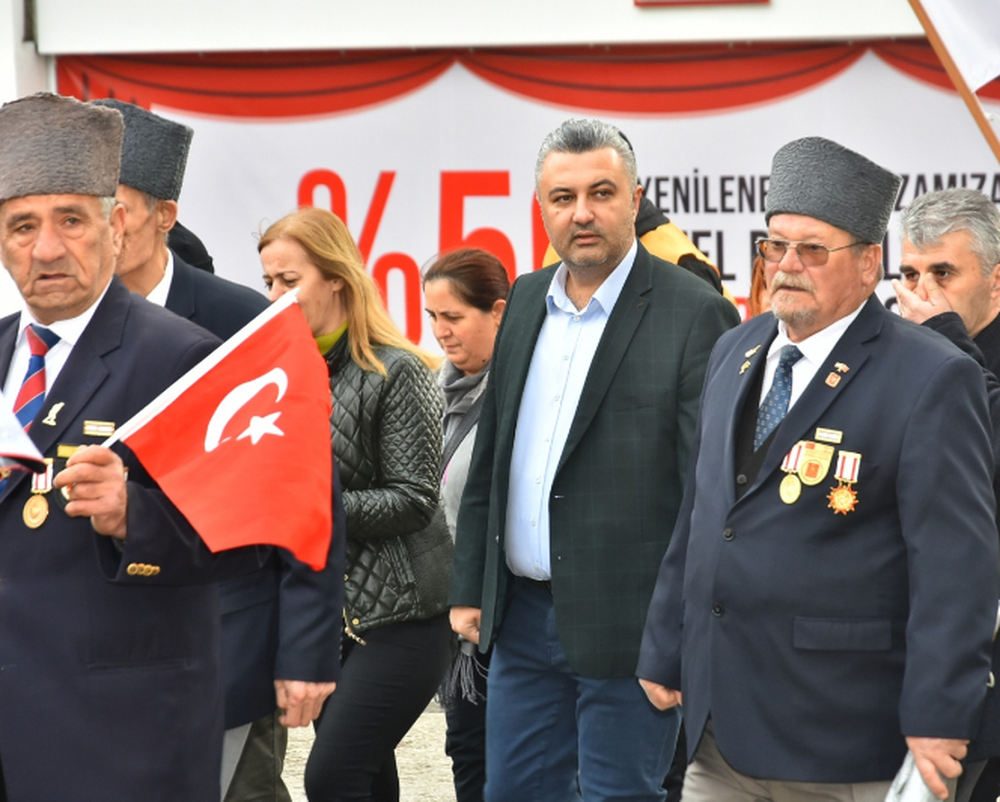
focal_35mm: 156
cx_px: 592
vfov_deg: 9.9
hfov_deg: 12.3
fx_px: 4620
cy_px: 401
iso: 500
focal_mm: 92
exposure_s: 1/100
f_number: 8
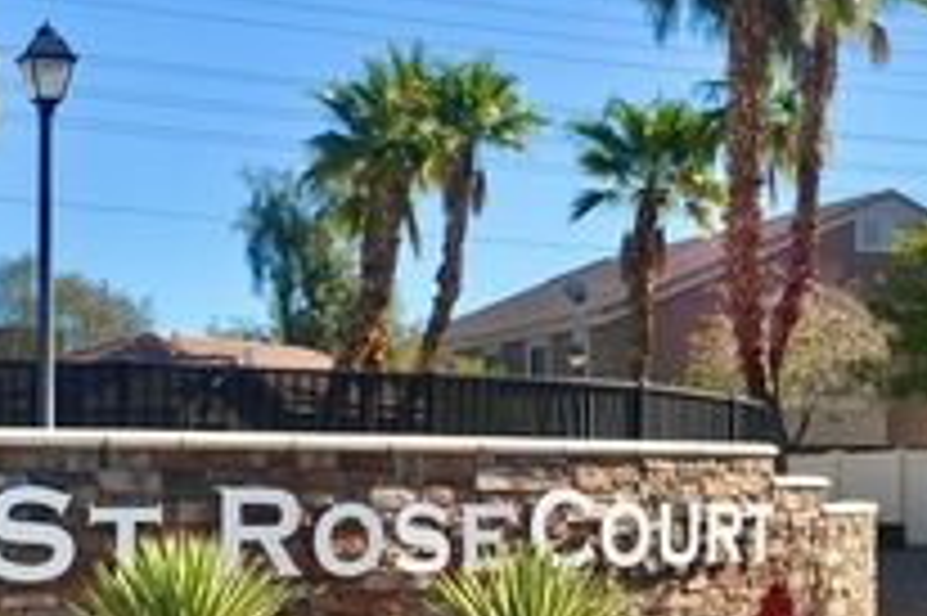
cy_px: 450
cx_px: 504
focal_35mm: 80
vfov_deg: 17.0
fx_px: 2058
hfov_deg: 25.4
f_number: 9
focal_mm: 22
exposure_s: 1/320
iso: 200
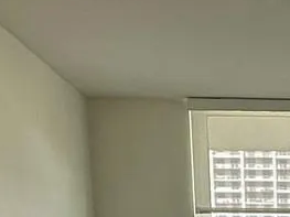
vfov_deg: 11.3
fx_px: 913
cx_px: 388
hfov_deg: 16.9
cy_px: 517
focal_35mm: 109
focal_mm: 2.22
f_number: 2.2
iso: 40
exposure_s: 1/149
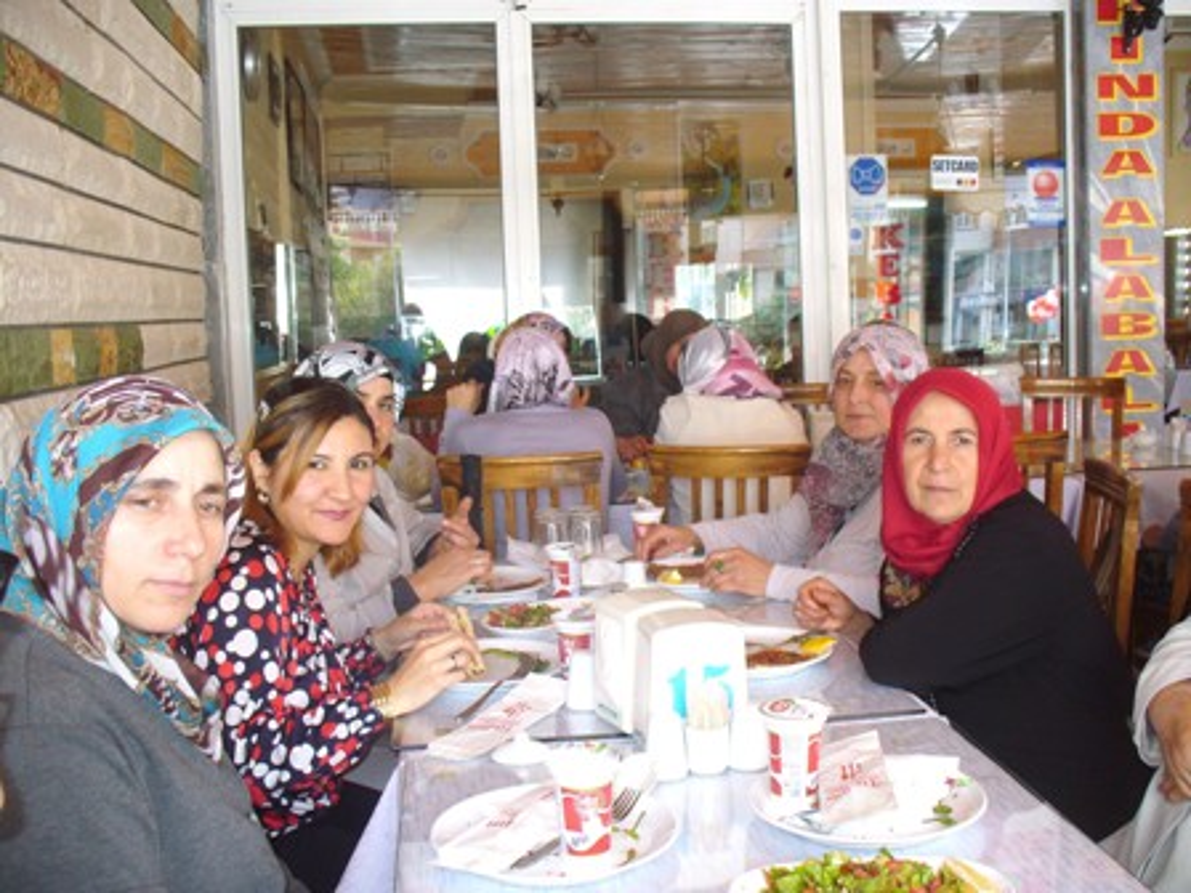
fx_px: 1273
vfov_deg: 38.7
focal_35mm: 37
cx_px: 596
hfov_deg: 50.1
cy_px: 446
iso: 100
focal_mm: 6.1
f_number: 2.8
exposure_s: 1/40
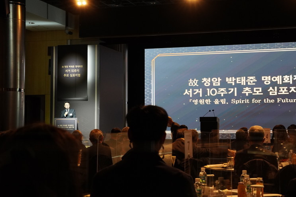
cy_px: 91
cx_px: 191
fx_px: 543
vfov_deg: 20.6
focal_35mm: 66
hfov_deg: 30.3
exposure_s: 1/60
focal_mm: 34
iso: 1600
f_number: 5.6
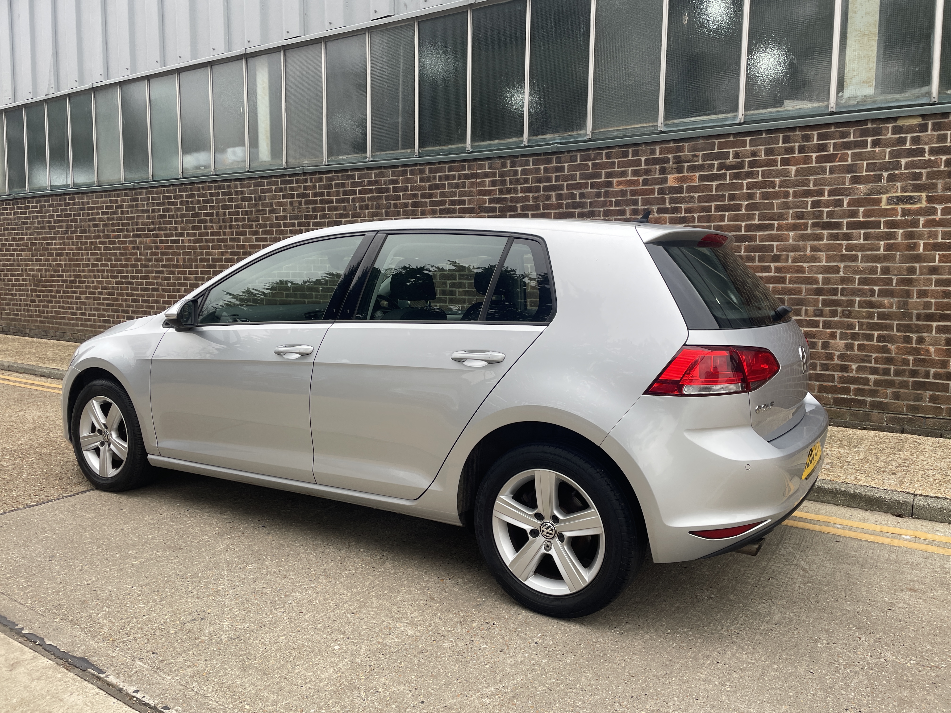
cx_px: 476
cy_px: 356
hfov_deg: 67.3
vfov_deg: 53.1
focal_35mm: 26
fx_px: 714
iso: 32
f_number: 1.6
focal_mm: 4.2
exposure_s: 1/124
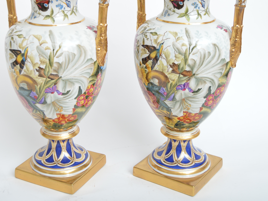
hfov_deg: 34.3
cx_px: 119
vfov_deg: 26.0
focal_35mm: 56
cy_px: 69
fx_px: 434
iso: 200
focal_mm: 24
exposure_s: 1/200
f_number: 3.8
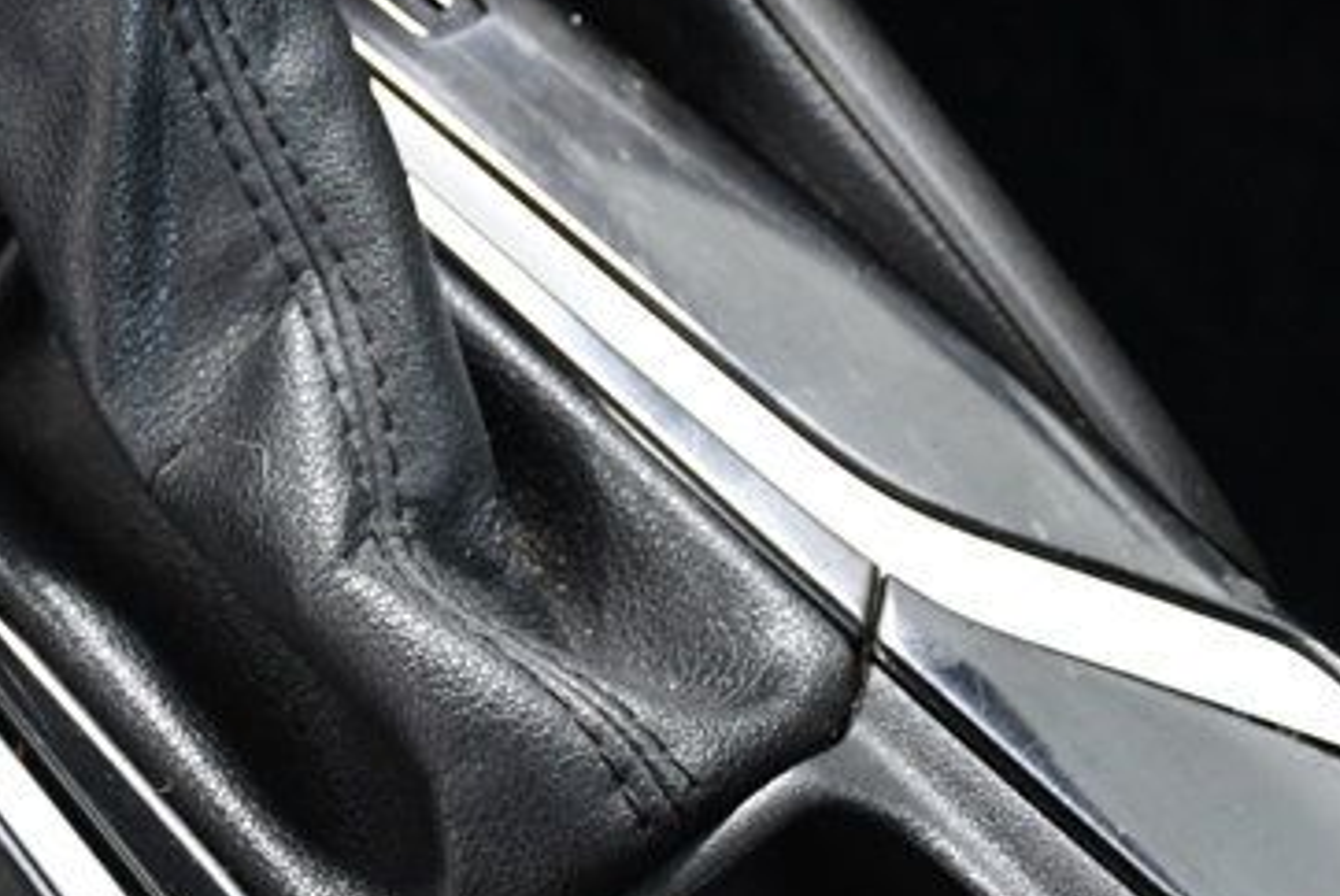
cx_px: 370
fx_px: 5997
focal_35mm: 161
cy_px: 137
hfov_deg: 12.7
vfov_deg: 8.5
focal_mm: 38
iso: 2500
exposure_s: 1/100
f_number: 5
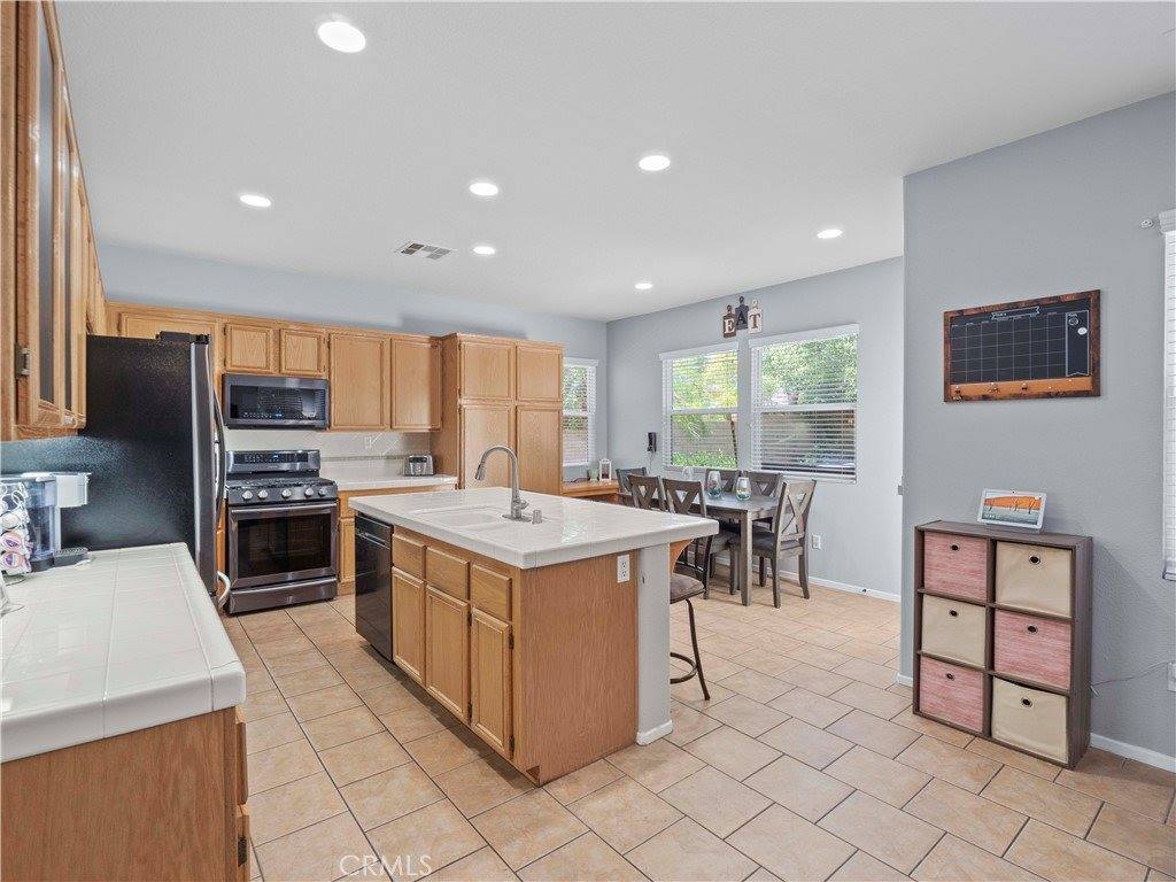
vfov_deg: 78.1
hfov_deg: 94.5
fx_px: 544
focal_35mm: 16
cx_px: 588
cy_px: 441
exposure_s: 1.3
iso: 200
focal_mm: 8
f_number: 8
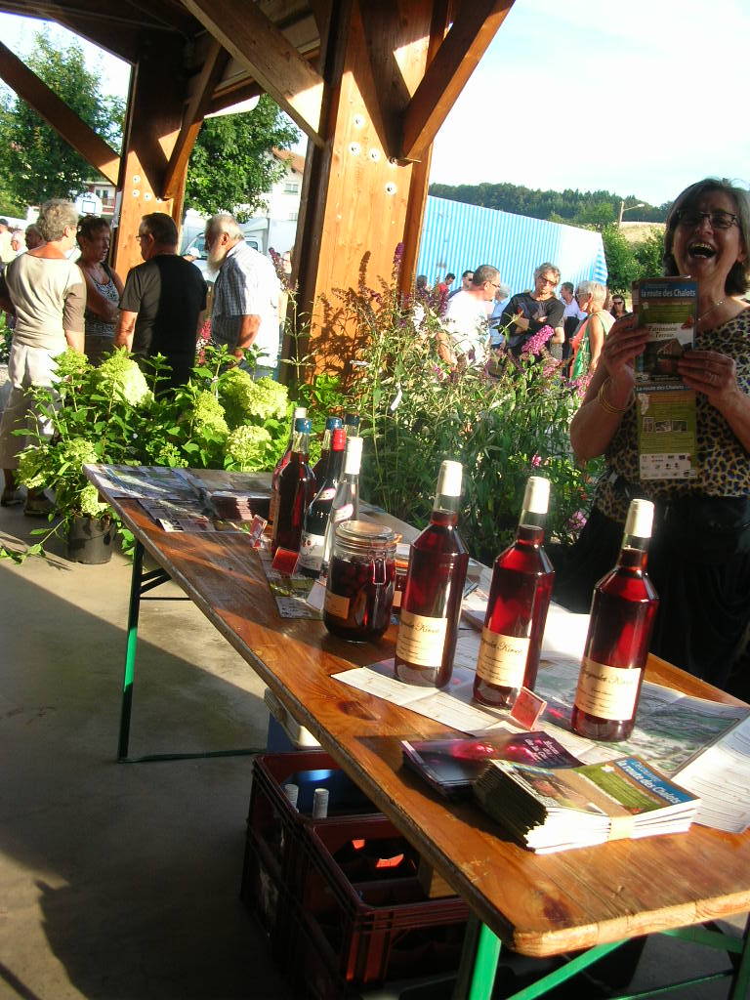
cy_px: 500
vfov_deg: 52.6
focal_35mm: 35
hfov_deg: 40.7
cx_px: 375
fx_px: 1011
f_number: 2.8
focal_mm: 5.8
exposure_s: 1/191
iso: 50
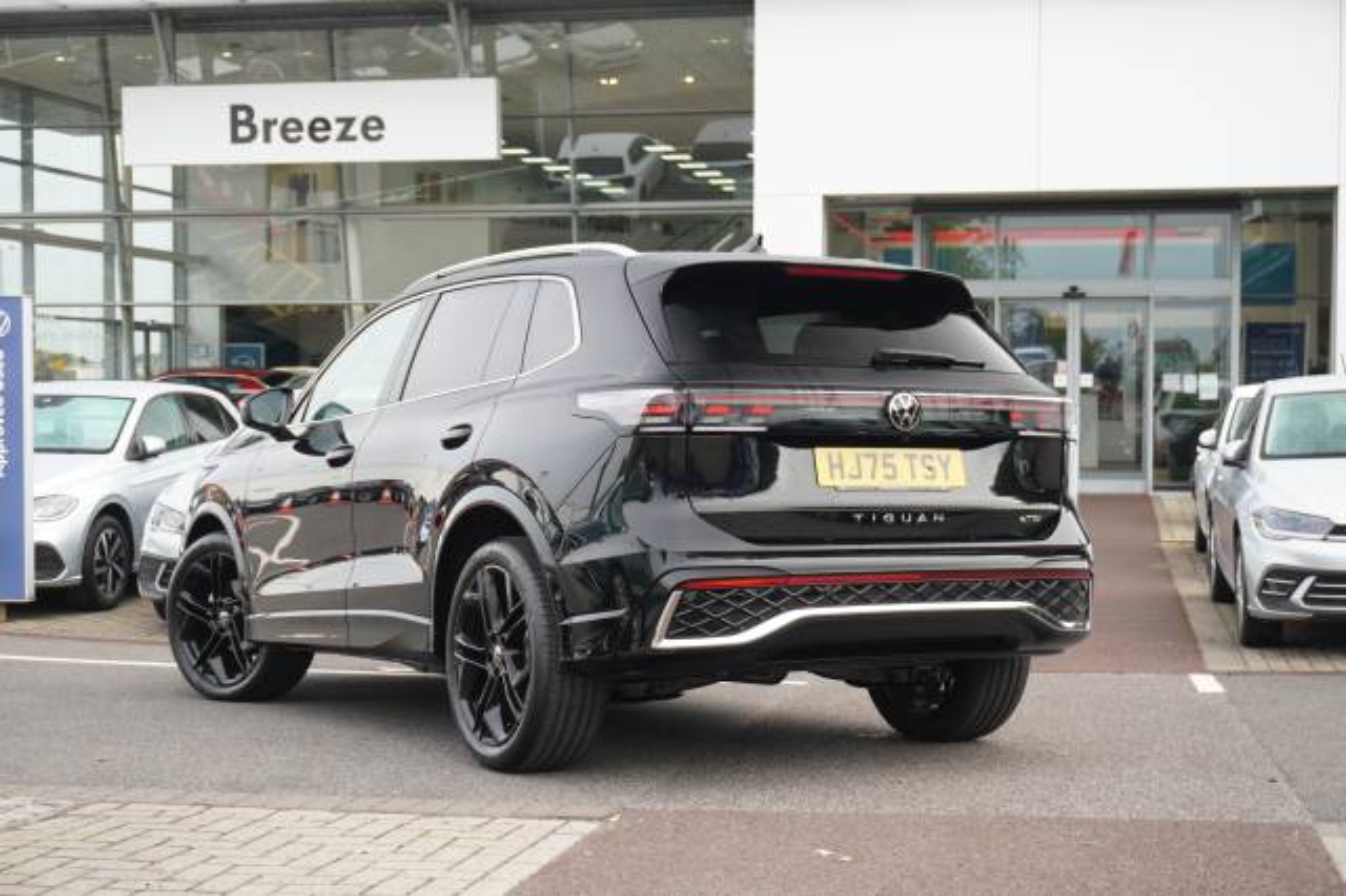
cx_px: 673
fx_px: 2074
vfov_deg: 24.4
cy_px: 448
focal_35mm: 56
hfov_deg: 36.0
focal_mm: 37
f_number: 5.6
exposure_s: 1/160
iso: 400
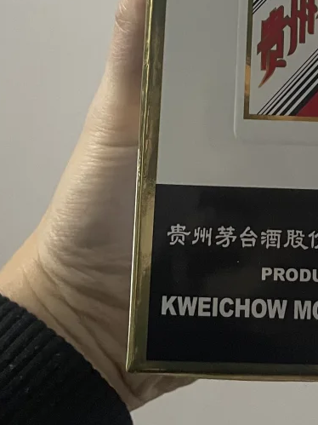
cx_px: 288
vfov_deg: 23.4
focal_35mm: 75
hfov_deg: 19.3
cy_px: -105
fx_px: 919
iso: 320
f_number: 1.6
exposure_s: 1/50
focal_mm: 4.2
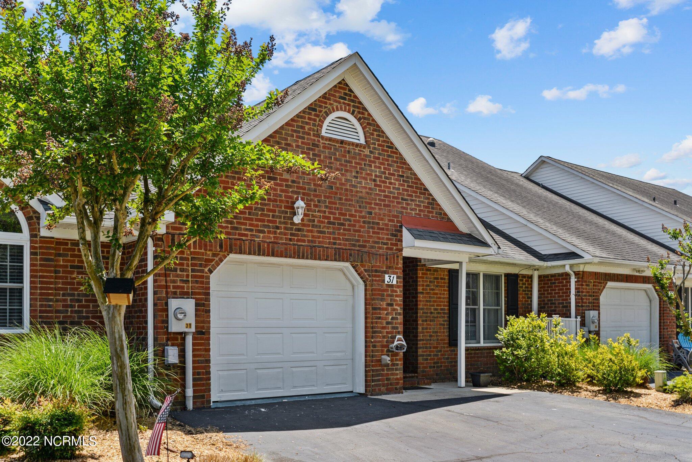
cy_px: 231
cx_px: 346
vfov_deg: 37.9
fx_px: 673
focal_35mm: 35
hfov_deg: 54.4
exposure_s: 1/200
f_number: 8
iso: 100
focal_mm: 35
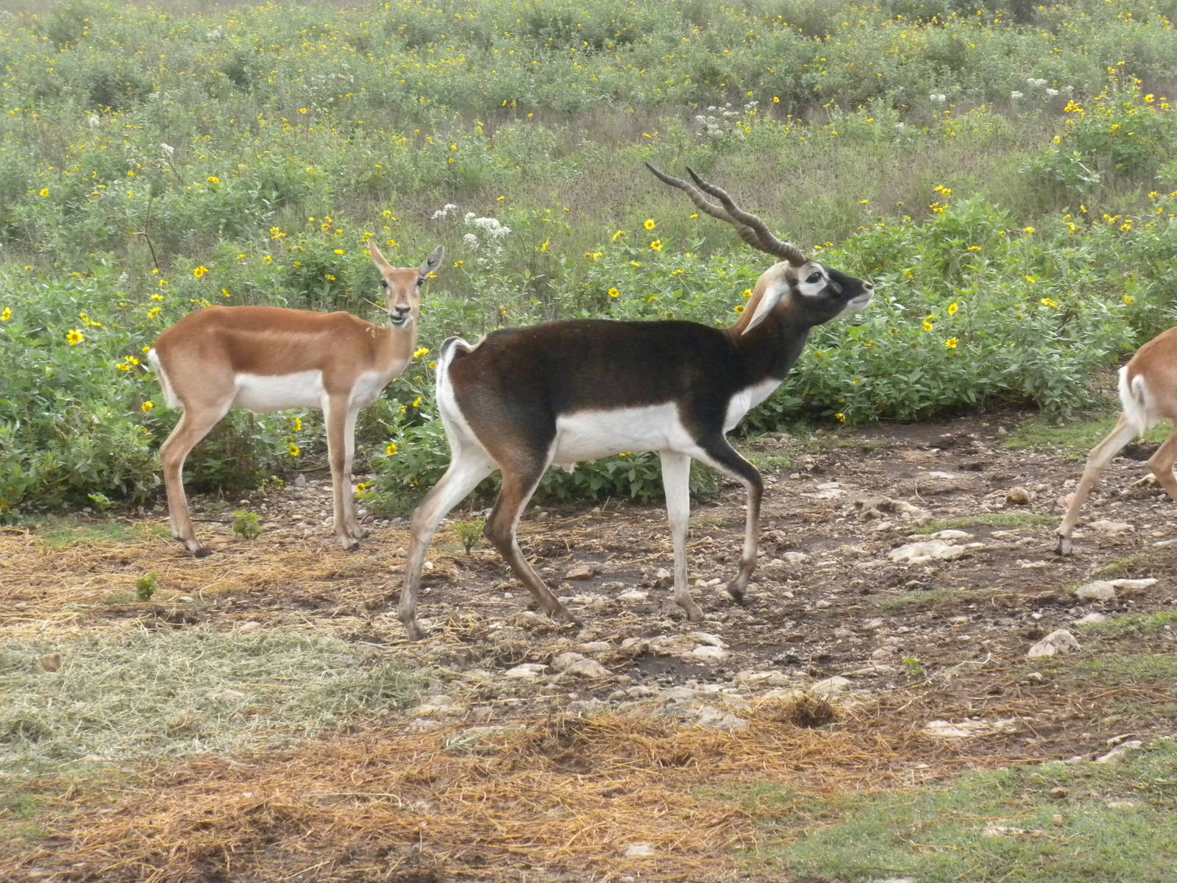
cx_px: 588
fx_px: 4046
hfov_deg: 16.6
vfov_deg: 12.5
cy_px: 442
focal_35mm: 119
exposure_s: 1/782
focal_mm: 21
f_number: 5.1
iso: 400
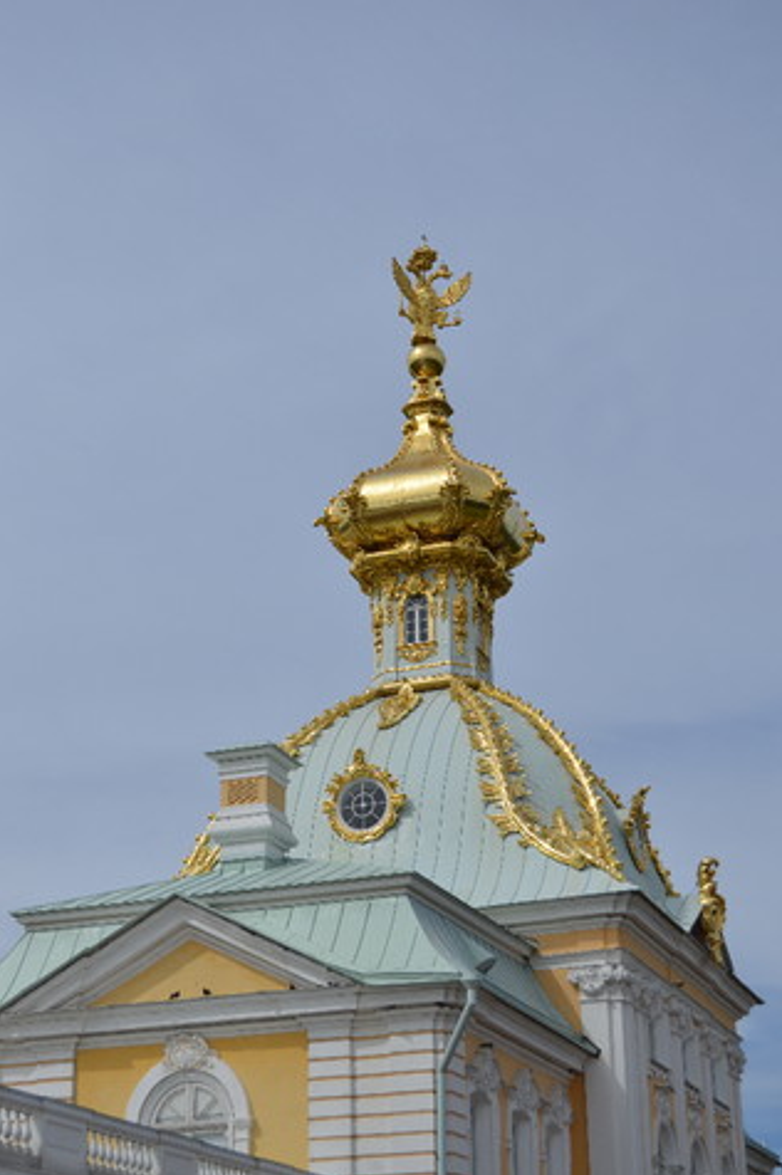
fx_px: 1958
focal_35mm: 60
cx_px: 410
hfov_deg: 22.6
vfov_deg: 33.4
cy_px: 599
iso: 100
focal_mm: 38
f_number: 5
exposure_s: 1/1250
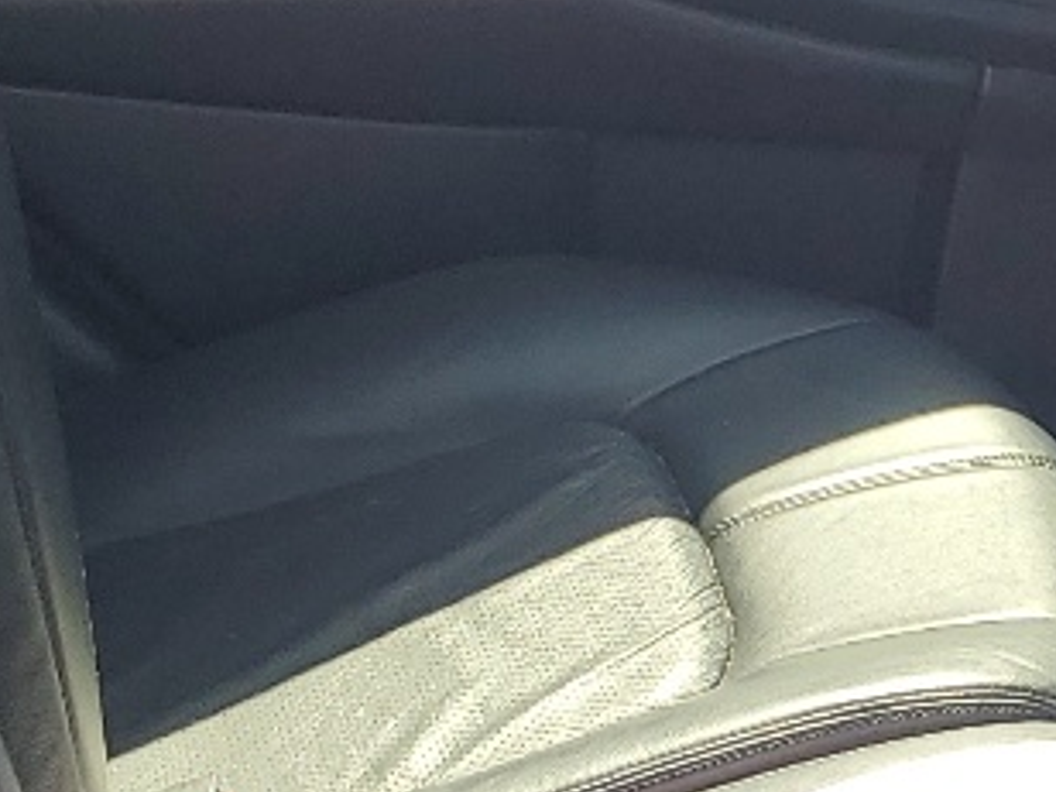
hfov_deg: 13.8
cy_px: 672
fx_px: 4118
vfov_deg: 10.9
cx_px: 1512
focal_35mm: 135
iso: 50
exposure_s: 1/227
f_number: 1.5
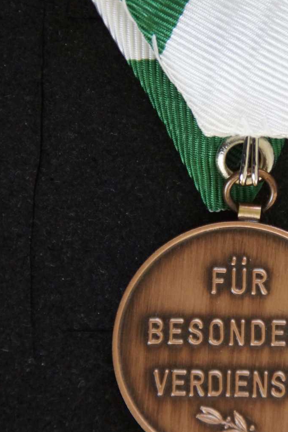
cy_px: 167
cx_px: 223
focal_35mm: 532
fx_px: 6381
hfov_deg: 2.6
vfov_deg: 3.9
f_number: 6.3
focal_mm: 200
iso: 1600
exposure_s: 1/80
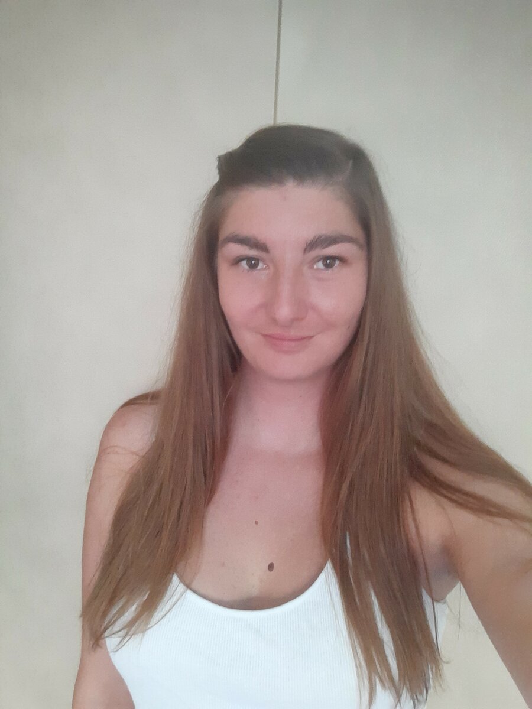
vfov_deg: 67.3
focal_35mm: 26
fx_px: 533
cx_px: 266
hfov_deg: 53.1
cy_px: 354
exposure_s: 1/17
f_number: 2
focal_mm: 3.89
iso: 800
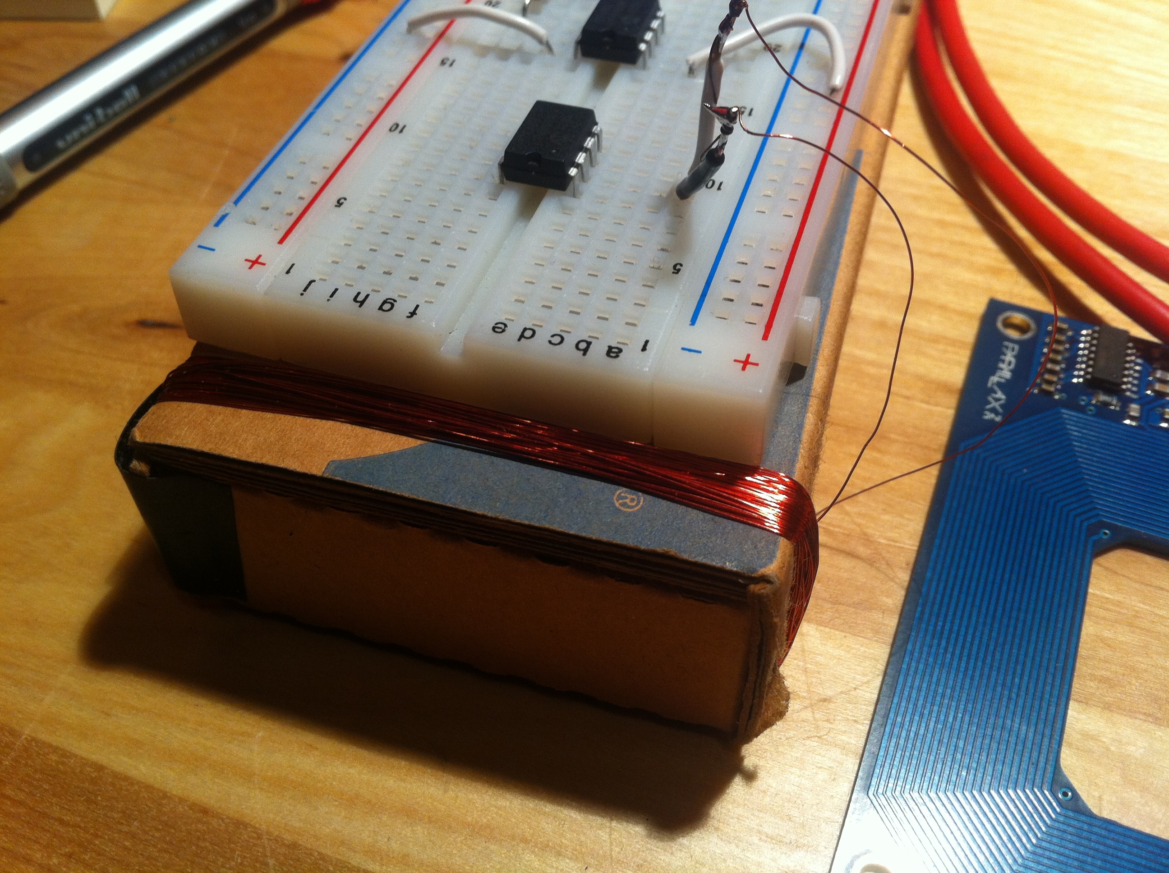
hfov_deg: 52.7
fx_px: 1180
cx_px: 584
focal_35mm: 35
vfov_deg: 40.6
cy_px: 436
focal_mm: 3.85
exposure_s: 1/40
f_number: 2.8
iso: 100
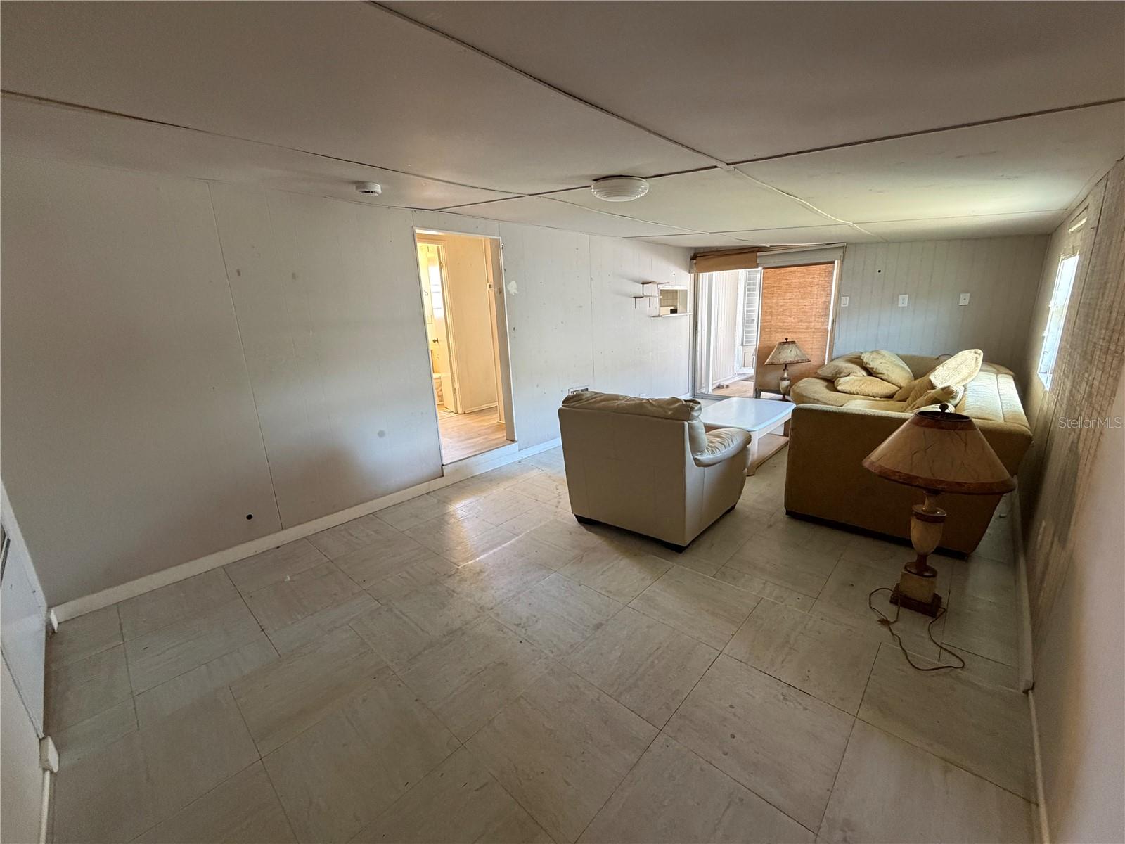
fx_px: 455
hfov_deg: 102.1
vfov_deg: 85.7
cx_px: 562
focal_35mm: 14
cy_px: 422
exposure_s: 1/60
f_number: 2.2
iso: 500
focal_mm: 2.22
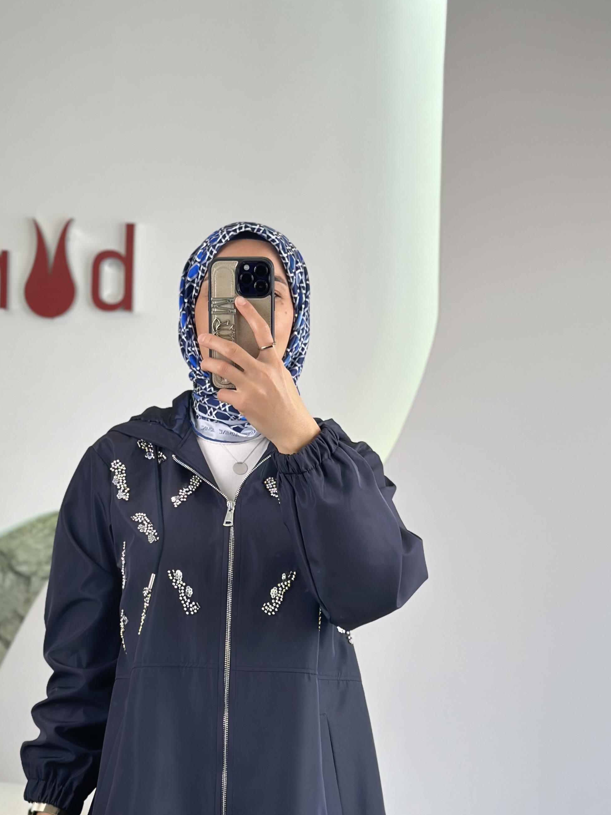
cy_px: 472
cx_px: 215
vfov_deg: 26.3
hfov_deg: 19.9
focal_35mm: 74
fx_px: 1741
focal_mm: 6.86
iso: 64
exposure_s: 1/119
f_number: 1.78
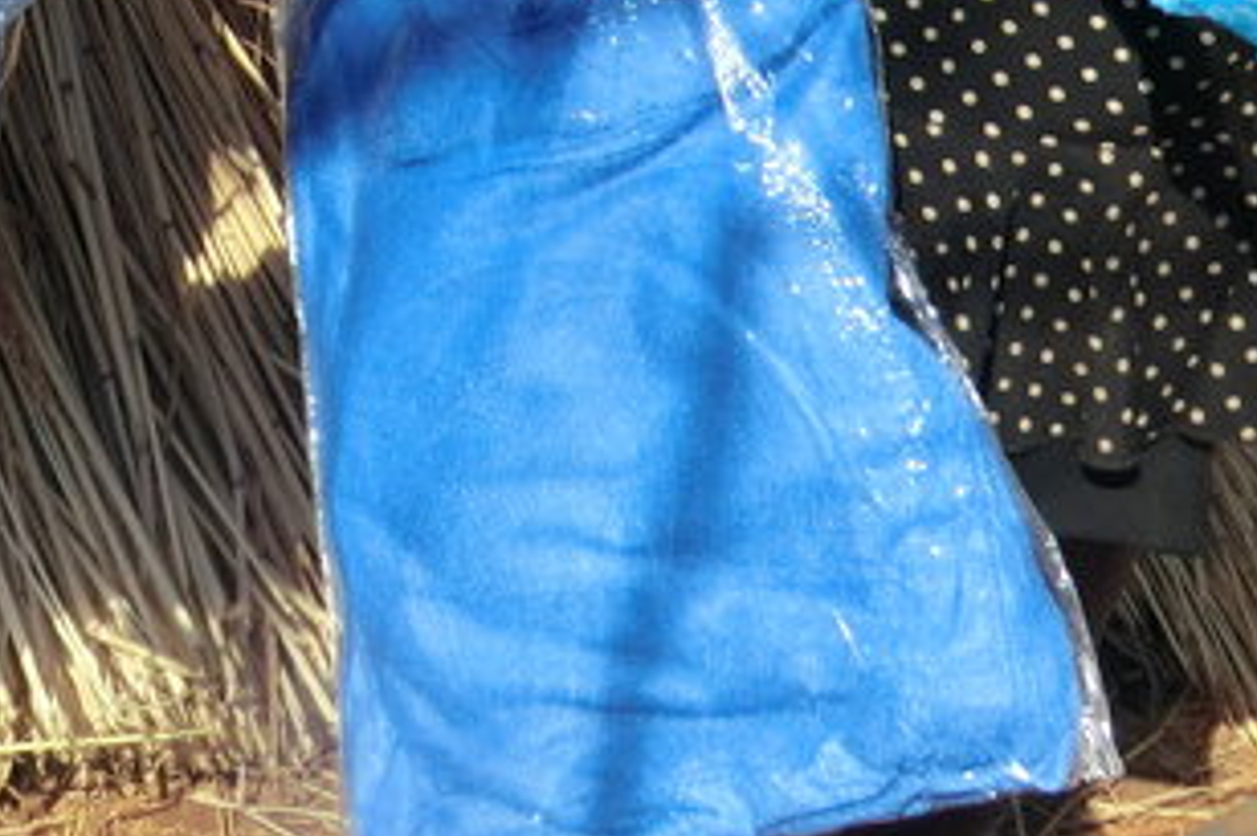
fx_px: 2896
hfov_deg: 24.1
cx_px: 245
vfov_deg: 14.6
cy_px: -616
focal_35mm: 83
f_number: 7.5
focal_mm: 4.3
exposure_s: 1/250
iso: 80
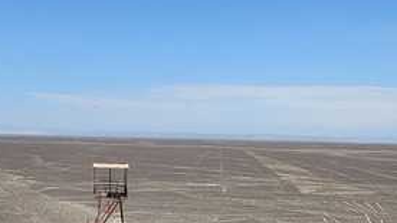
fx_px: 431
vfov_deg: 25.5
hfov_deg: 49.3
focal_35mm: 41
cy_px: 278
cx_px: 174
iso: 50
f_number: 2.2
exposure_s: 1/3768
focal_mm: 2.2
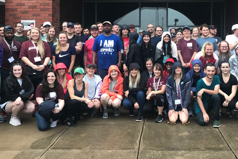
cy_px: 57
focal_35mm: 46
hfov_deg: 42.3
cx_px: 153
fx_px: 304
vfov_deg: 29.1
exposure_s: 1/95
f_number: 1.8
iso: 20
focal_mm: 3.99
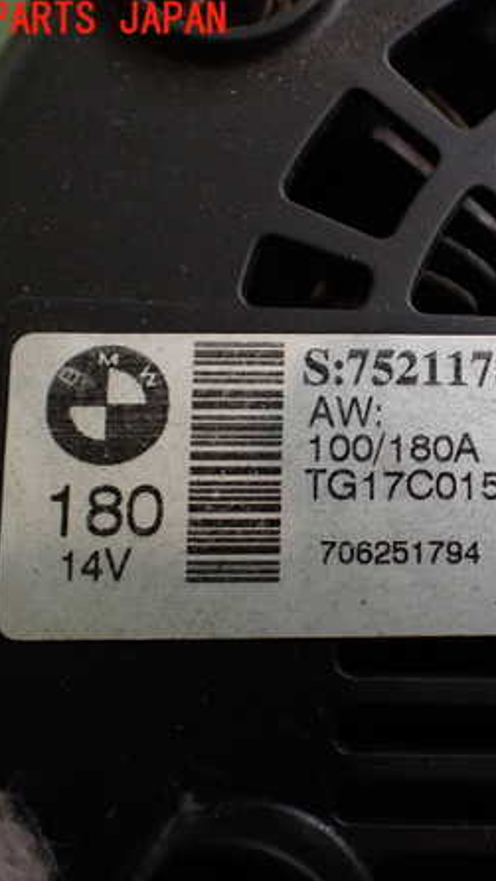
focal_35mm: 44
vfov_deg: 46.4
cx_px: 460
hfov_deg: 26.1
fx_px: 1028
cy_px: 440
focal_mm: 5.4
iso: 320
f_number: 2.3
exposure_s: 1/125
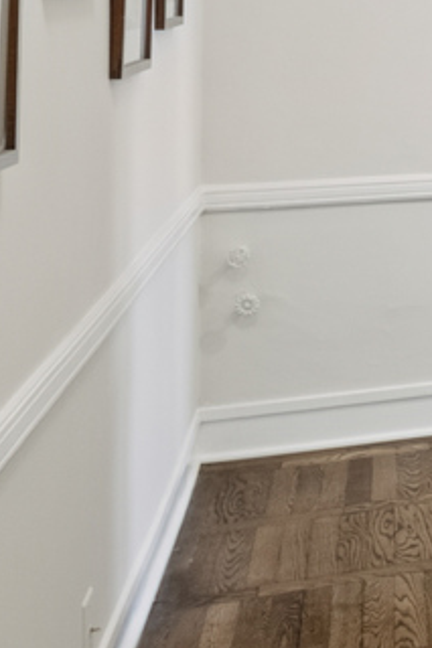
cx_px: 1012
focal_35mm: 76
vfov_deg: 25.1
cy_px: -32
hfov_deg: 13.5
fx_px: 1369
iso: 400
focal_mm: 15
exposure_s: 1/25
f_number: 8
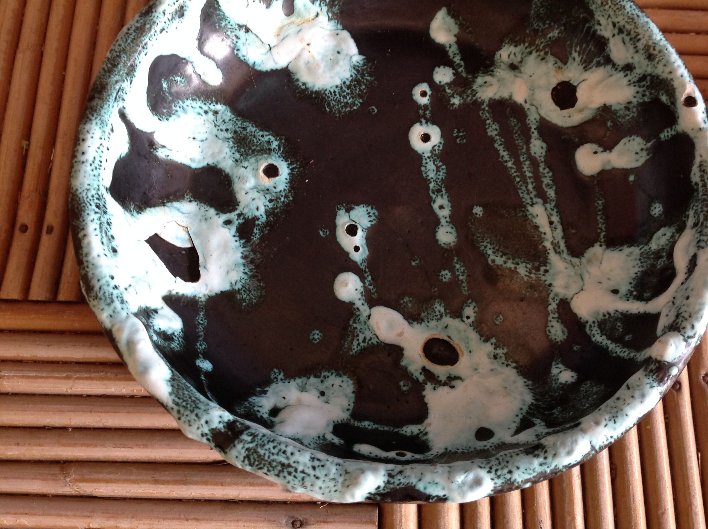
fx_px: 715
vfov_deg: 40.6
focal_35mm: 35
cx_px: 354
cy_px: 264
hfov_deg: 52.7
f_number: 2.4
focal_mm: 4.28
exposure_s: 1/15
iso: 125
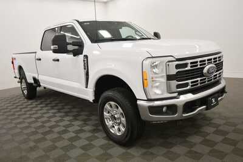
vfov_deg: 43.6
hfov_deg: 61.9
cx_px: 122
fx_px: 203
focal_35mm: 30
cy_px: 81
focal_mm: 20
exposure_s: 1/200
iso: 800
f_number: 5.6
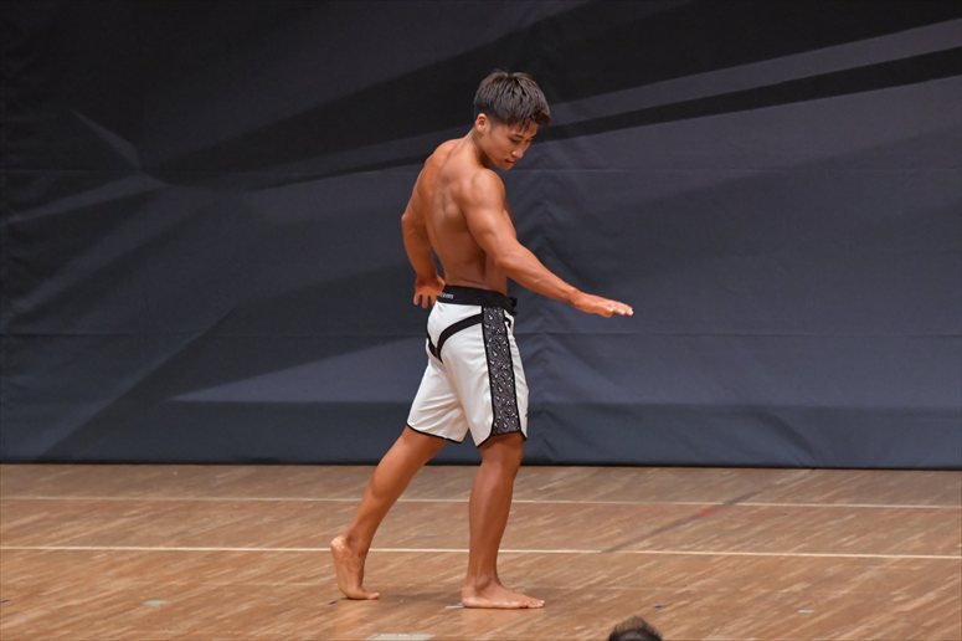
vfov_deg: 4.6
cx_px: 481
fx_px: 8013
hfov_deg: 6.9
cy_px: 320
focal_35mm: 300
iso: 6400
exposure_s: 1/400
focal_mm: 200
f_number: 5.6
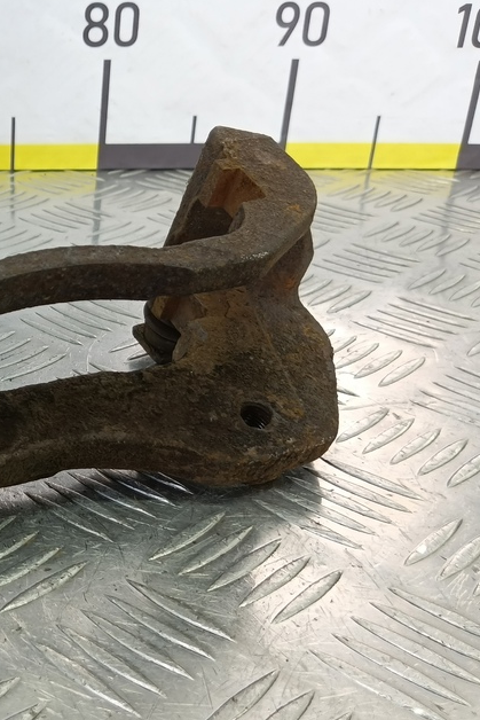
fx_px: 780
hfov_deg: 30.6
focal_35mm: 39
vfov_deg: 49.5
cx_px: -49
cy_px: 377
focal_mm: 4.11
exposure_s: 1/50
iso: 105
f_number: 1.6
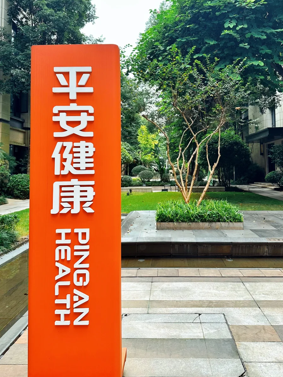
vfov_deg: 61.3
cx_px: 155
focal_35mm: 29
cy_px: 156
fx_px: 316
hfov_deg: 48.2
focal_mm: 6.86
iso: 80
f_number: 1.78
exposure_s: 1/471
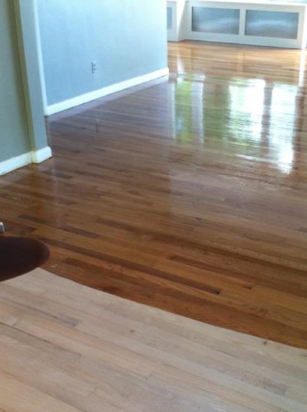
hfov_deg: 29.5
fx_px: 582
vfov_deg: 39.0
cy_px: 222
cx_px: 172
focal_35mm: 49
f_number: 2.8
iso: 160
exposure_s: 1/15
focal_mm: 3.85
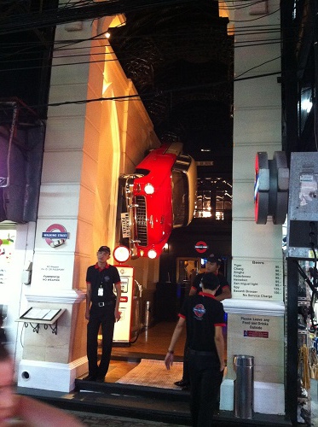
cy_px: 214
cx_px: 159
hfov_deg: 40.6
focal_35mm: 35
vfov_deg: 52.7
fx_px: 430
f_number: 2.8
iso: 400
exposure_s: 1/15
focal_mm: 3.85
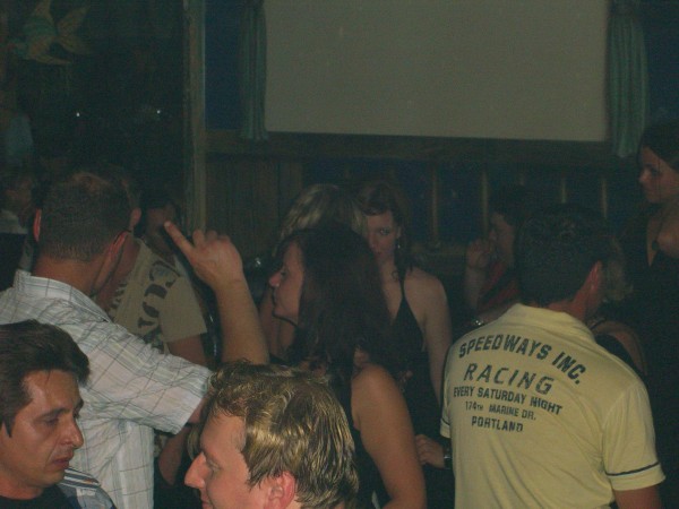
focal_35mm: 114
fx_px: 2236
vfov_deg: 13.0
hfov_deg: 17.3
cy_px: 254
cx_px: 340
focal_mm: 23.7
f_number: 5.1
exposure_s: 1/60
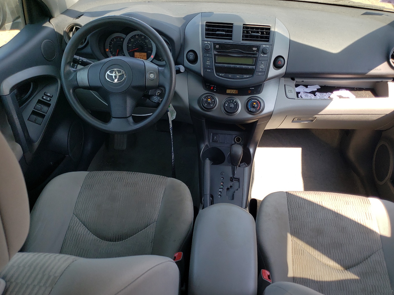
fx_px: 319
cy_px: 151
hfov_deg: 63.4
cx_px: 209
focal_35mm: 28
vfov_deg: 49.7
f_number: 1.5
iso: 50
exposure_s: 1/417
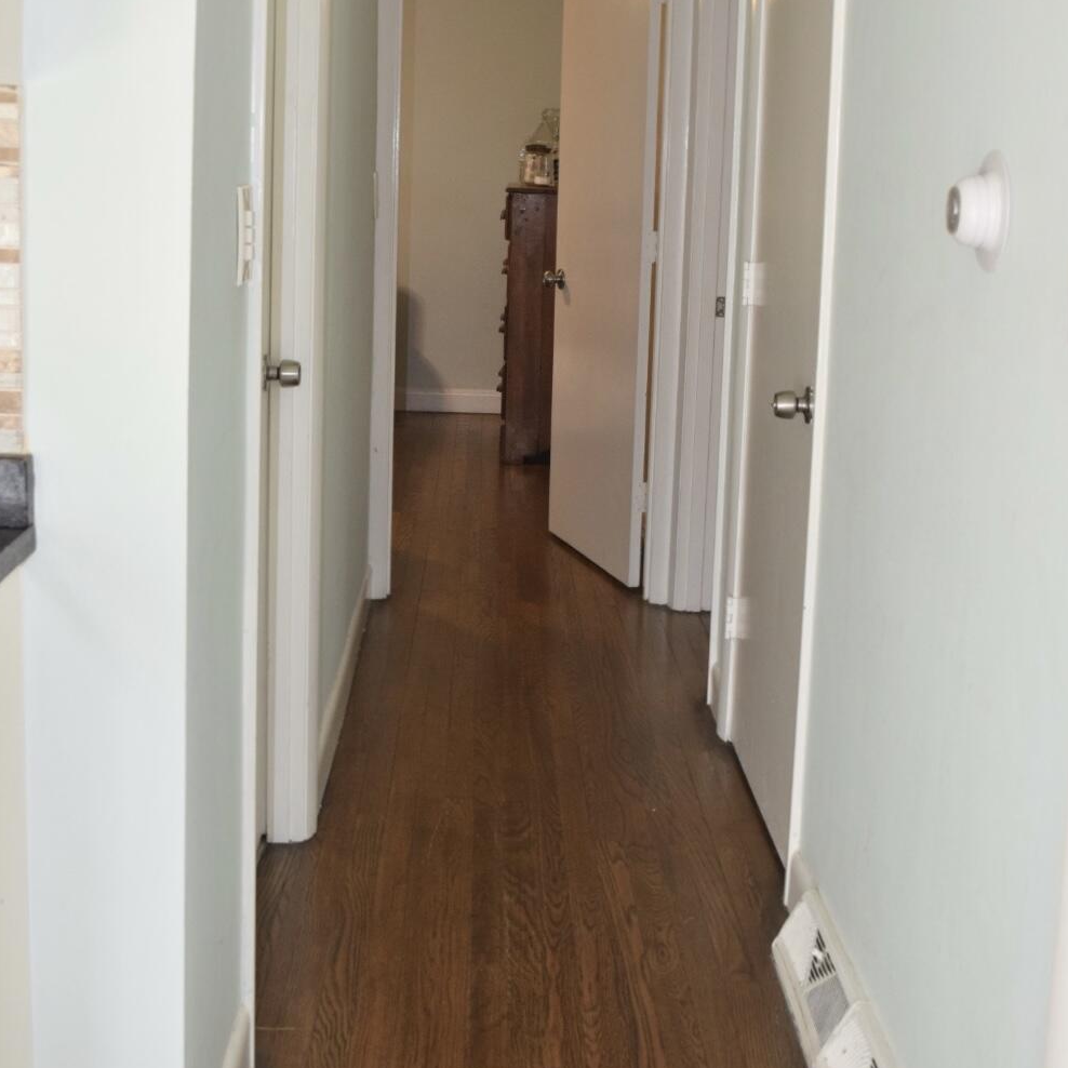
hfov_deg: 37.8
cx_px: 531
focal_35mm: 45
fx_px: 1558
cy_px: 357
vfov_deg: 37.4
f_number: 5
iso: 800
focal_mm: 23
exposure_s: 1/100
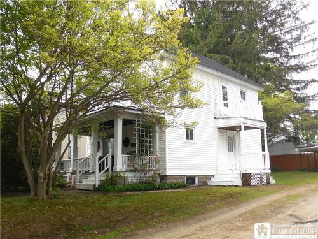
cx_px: 159
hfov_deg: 60.0
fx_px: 276
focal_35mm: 30
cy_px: 120
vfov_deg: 46.8
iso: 125
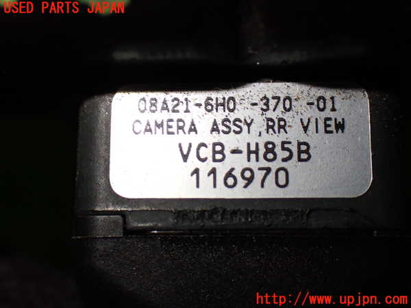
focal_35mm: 54
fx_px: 641
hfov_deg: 35.5
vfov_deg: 27.0
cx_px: 206
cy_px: 154
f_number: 3.3
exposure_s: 1/200
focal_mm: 9.65
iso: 320
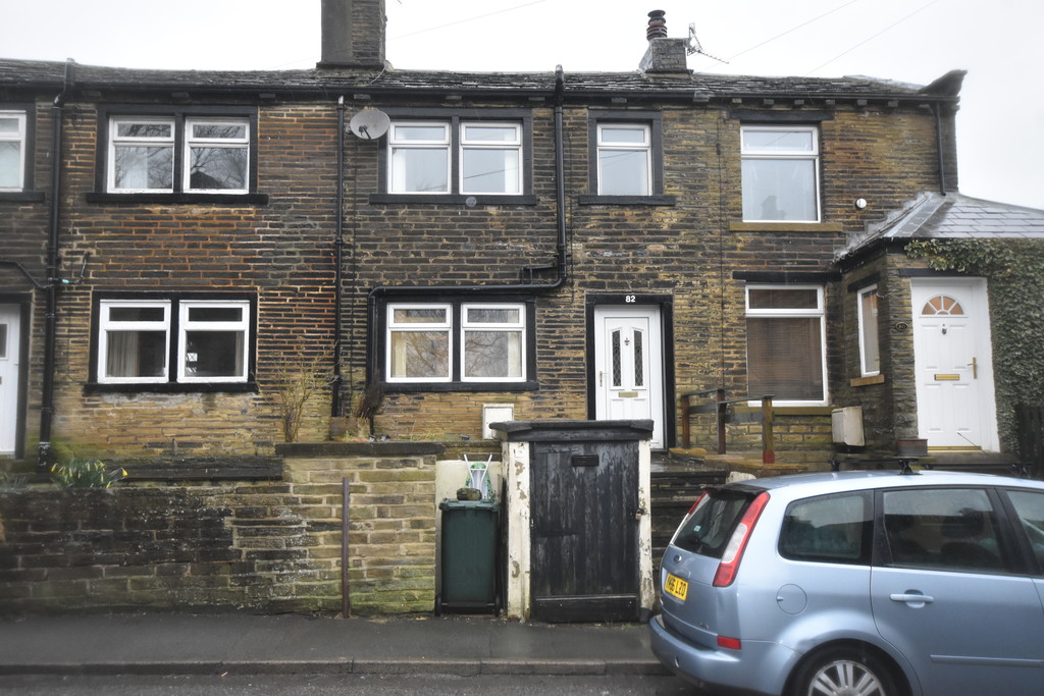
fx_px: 870
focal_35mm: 30
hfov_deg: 61.9
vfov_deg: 43.6
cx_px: 522
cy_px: 348
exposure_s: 1/125
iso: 1800
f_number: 5.6
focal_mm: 20
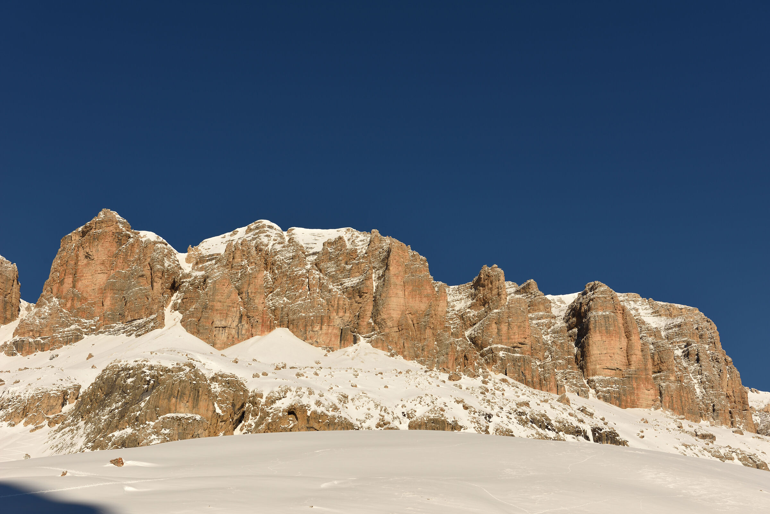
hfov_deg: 33.4
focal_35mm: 60
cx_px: 385
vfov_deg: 22.6
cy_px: 257
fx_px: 1284
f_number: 9
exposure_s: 1/400
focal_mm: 60
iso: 64
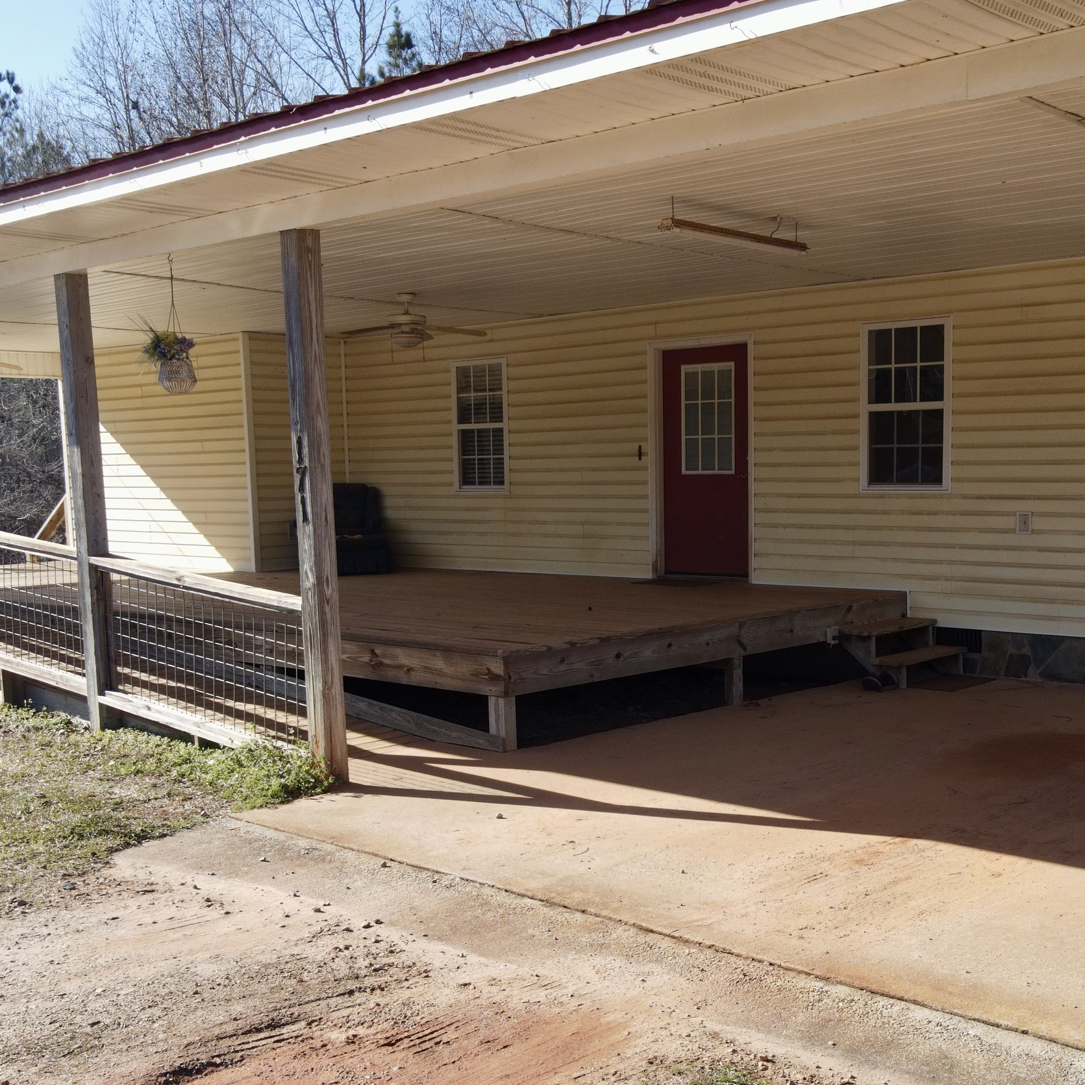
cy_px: 684
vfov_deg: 42.5
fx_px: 1383
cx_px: 723
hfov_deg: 42.3
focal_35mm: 39
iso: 100
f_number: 2.8
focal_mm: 4.5
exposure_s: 1/350
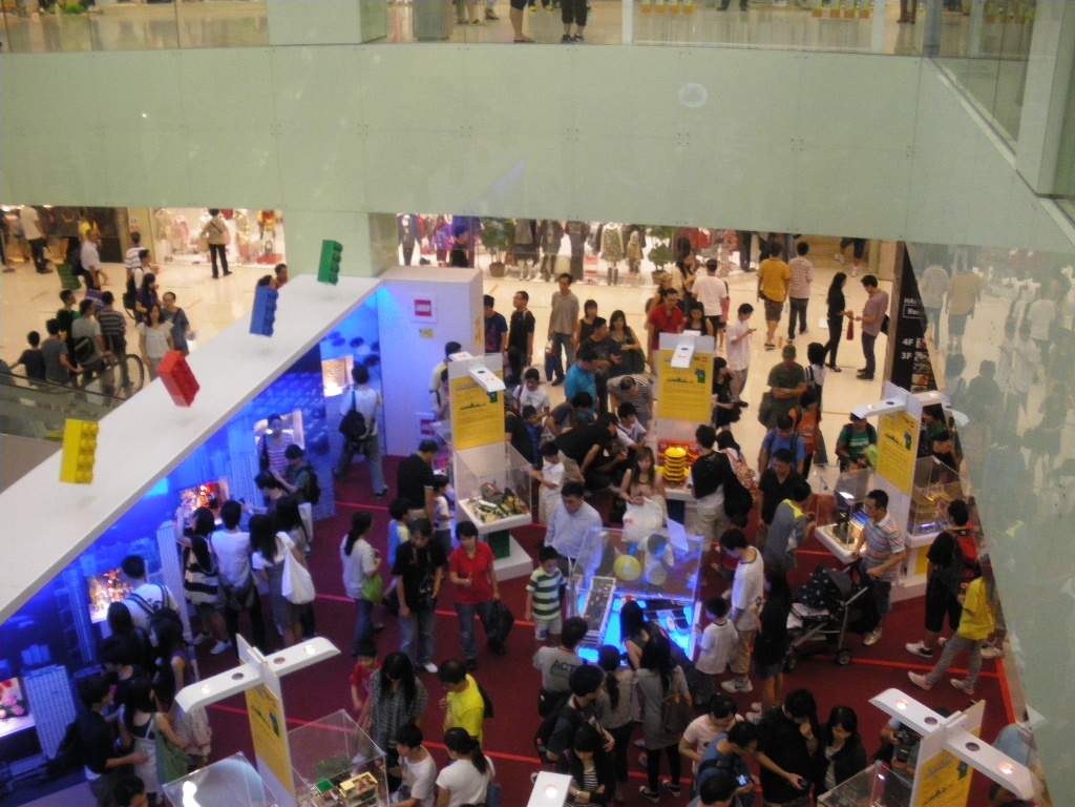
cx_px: 538
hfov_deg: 51.4
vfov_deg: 39.7
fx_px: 1118
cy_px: 404
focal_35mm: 36
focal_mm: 6.3
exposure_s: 1/60
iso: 400
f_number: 3.5
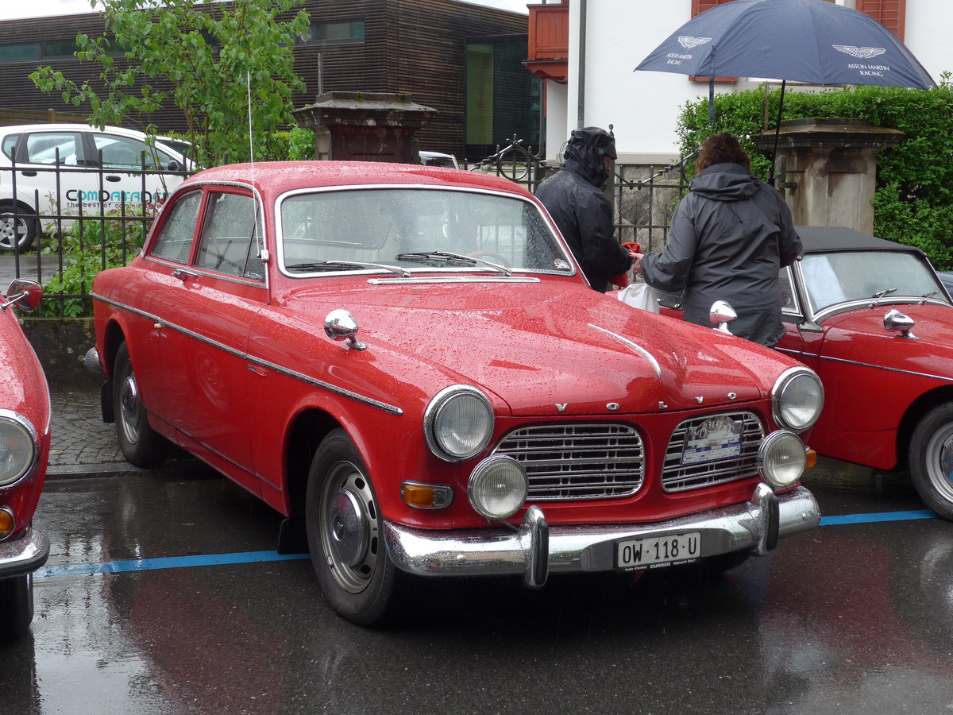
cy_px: 358
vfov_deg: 29.7
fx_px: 1349
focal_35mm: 49
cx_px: 476
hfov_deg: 38.9
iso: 80
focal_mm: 10.1
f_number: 3.2
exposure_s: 1/100
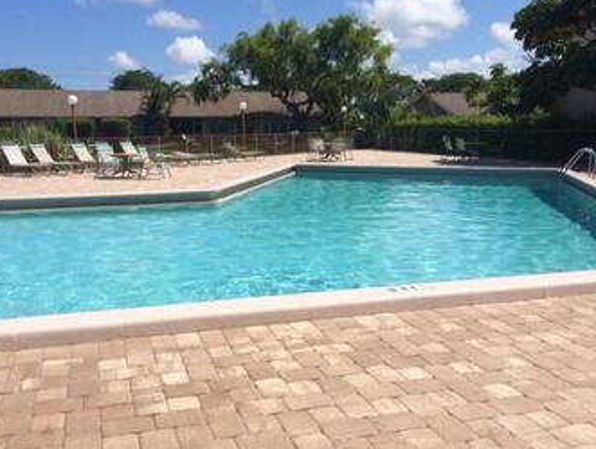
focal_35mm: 35
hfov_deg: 52.5
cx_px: 265
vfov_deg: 40.7
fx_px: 603
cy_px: 249
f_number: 2.2
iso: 32
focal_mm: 4.15
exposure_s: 1/4115
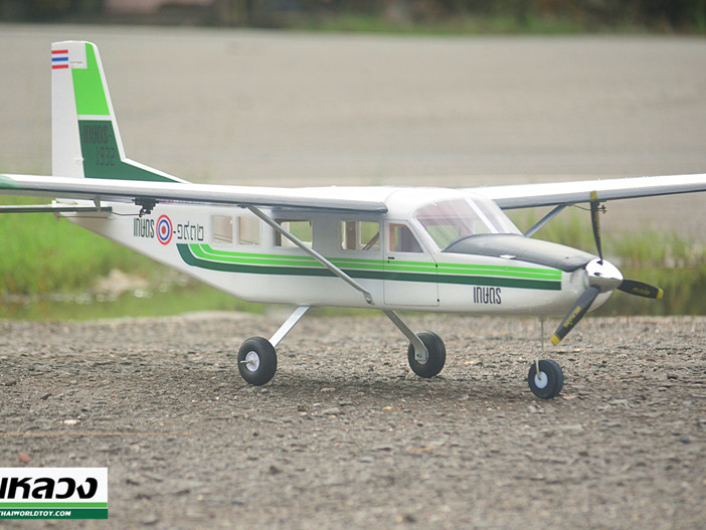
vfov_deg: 7.4
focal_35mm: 200
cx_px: 322
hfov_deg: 9.9
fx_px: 4080
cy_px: 265
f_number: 5.6
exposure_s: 1/400
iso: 320
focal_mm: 122
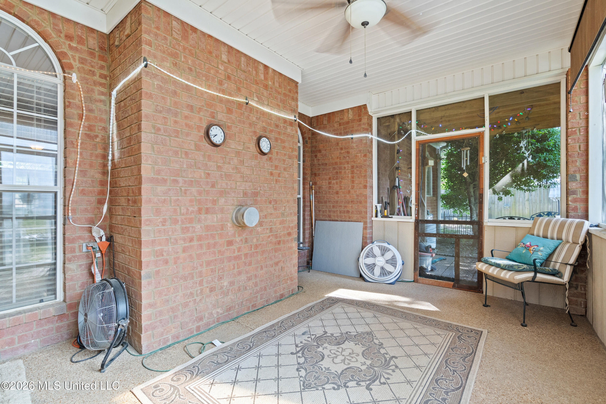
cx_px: 303
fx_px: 269
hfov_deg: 96.7
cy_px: 202
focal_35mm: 16
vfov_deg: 73.7
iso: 800
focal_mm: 16
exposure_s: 1/10
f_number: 9
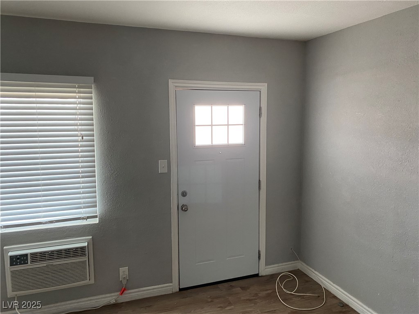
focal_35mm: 26
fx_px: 315
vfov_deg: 53.1
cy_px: 157
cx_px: 210
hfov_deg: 67.3
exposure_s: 1/60
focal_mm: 4.25
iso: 200
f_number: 1.8
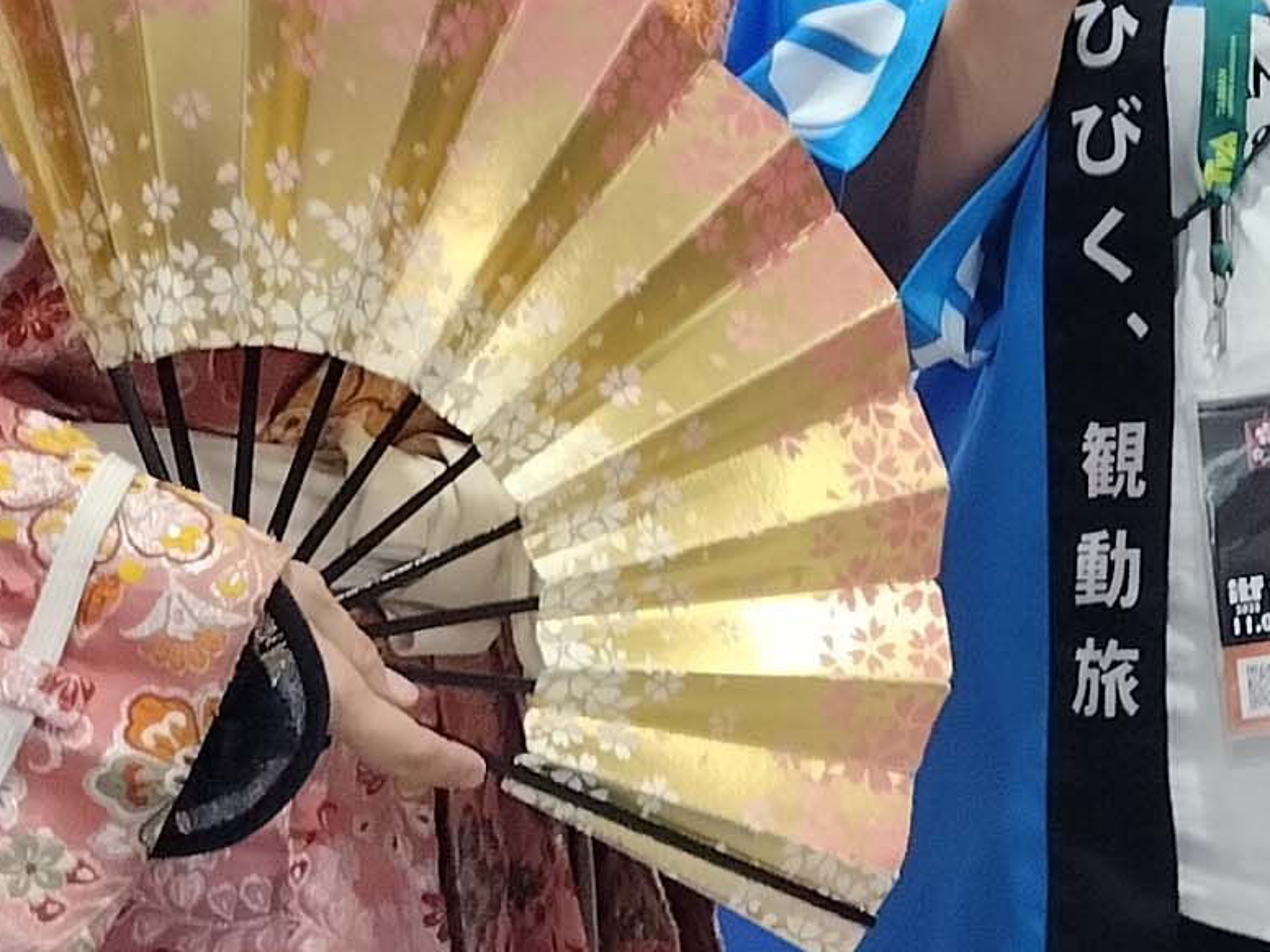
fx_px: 3632
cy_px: 49
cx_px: 1730
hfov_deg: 18.3
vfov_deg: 14.7
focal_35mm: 99
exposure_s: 1/30
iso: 160
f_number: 1.7
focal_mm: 5.24
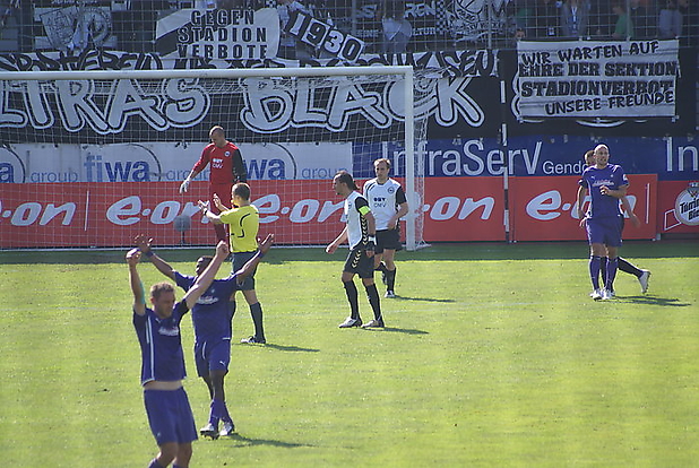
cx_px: 350
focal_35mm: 450
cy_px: 234
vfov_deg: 3.1
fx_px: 8750
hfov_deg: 4.6
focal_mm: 300
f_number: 5.6
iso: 250
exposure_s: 1/500
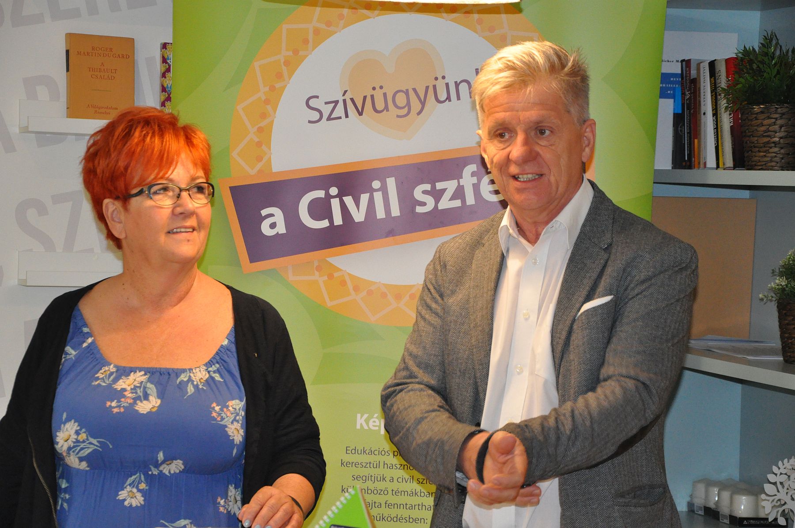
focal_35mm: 112
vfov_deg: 12.2
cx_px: 398
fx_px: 2482
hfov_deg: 18.2
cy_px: 264
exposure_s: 1/60
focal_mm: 75
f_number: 5.3
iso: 2000
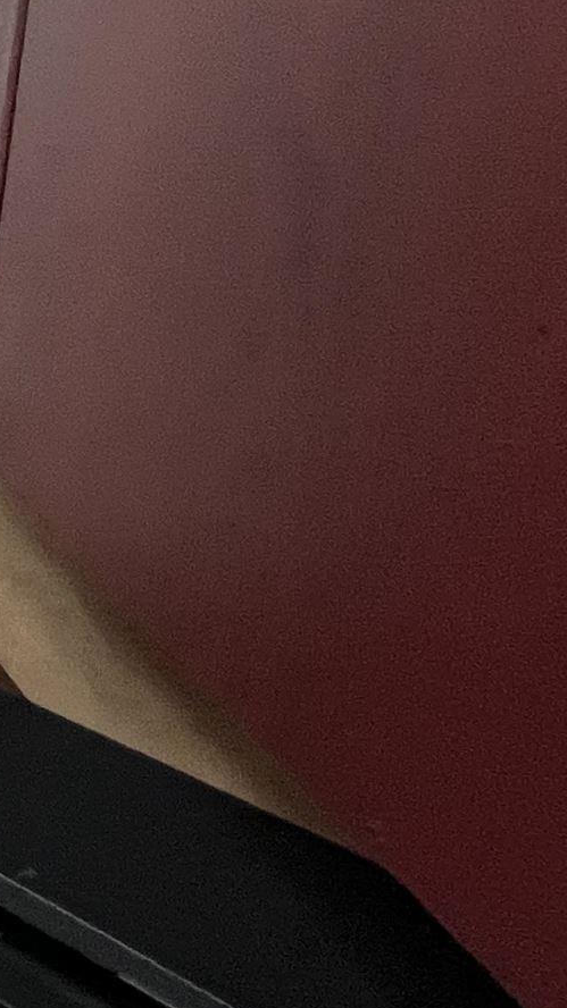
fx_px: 1311
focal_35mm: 49
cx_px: -1106
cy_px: 134
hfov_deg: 11.8
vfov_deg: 39.6
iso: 250
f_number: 1.8
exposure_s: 1/120
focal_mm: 1.57
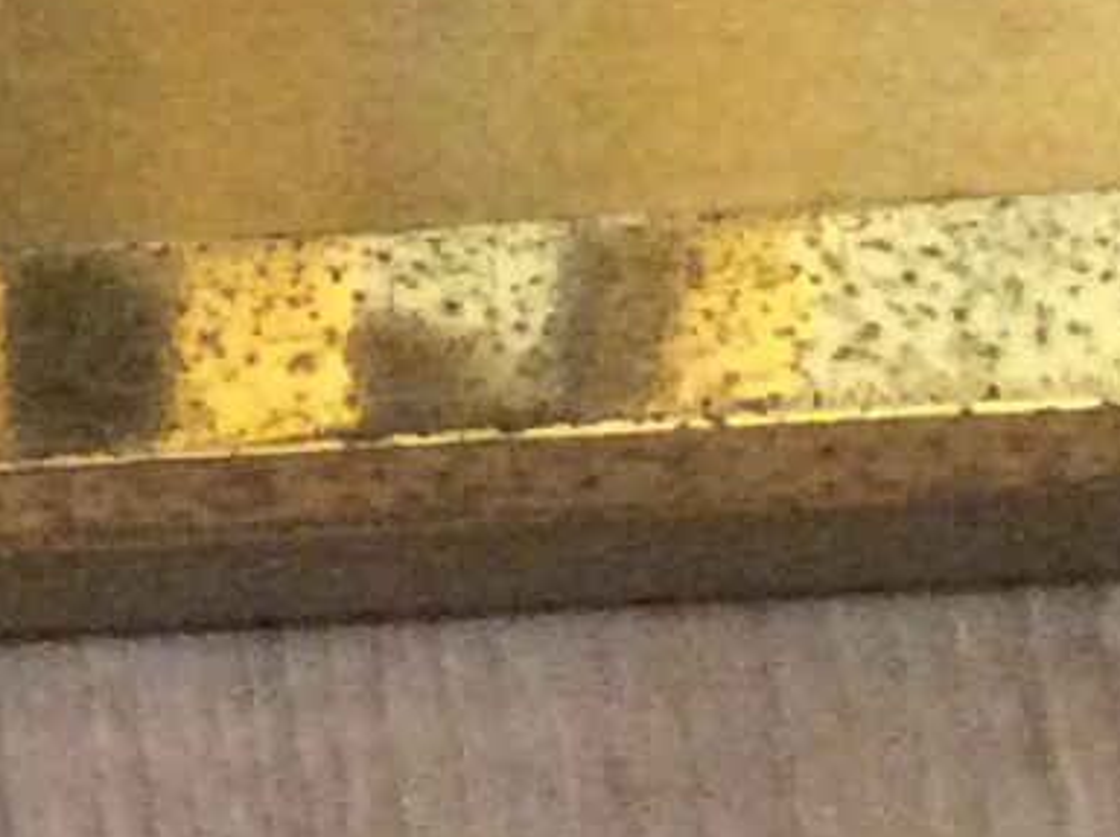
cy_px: -1134
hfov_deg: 9.1
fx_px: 6980
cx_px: -166
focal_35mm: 216
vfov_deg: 6.5
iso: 320
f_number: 2.4
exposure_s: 1/17
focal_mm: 3.3
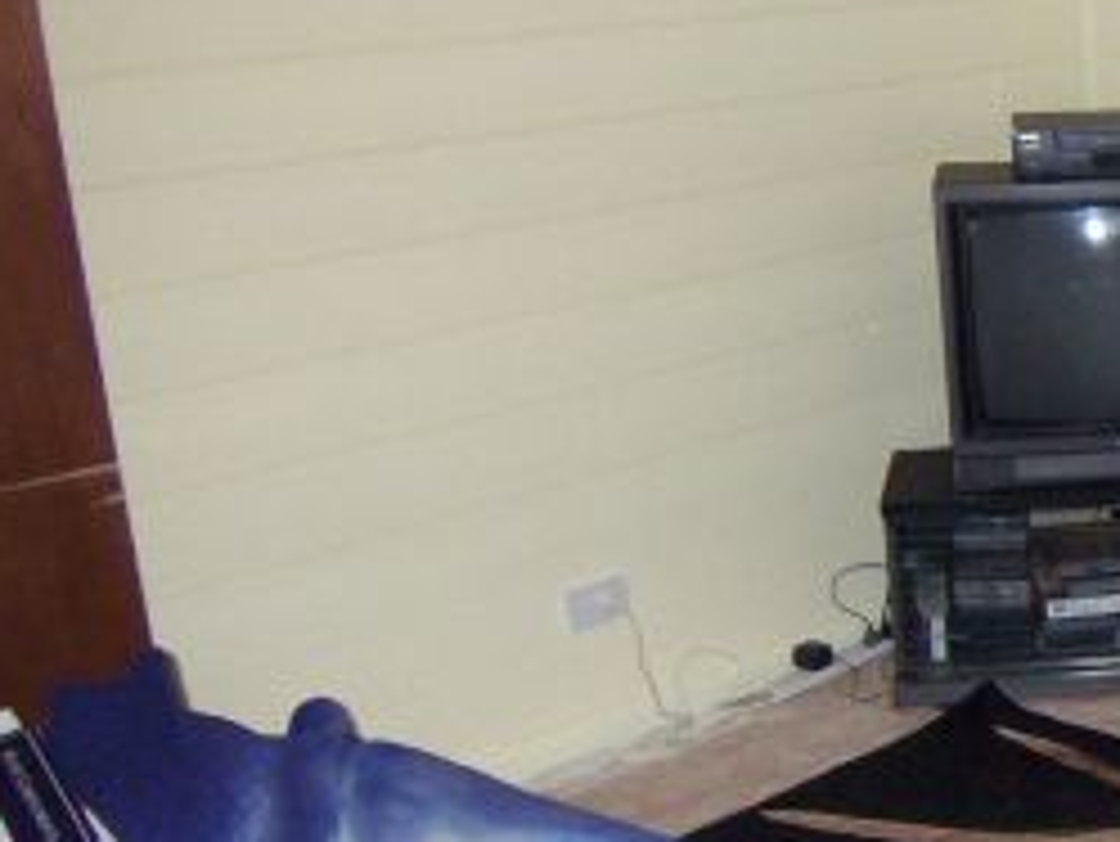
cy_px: 419
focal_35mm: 59
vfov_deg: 24.8
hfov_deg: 28.0
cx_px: 1385
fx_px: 1910
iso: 200
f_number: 2.8
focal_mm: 3.8
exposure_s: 1/30
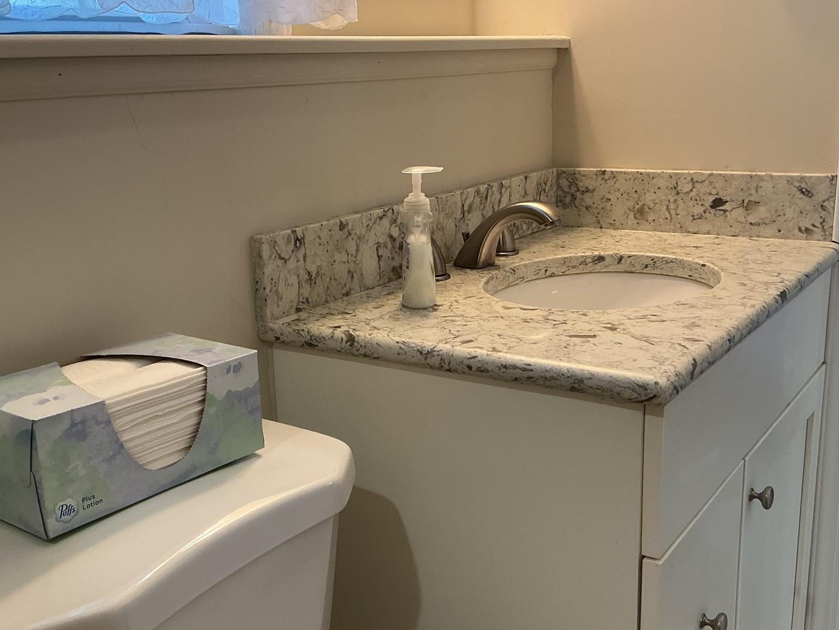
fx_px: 1018
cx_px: 429
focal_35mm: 42
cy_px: 334
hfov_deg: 44.8
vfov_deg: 34.3
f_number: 1.8
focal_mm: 3
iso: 100
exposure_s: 1/60
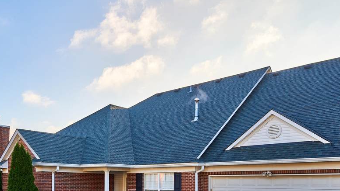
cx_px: 108
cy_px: 171
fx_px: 343
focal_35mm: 38
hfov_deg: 51.6
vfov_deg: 29.9
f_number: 9
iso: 200
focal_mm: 22
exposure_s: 1/8
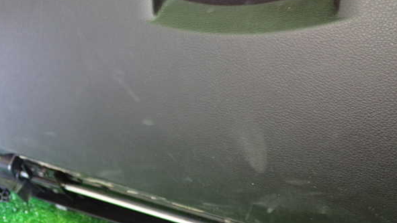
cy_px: 119
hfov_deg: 48.3
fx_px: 442
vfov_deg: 28.4
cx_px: 197
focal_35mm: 42
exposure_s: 1/15
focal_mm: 6.83
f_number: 2.7
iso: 800
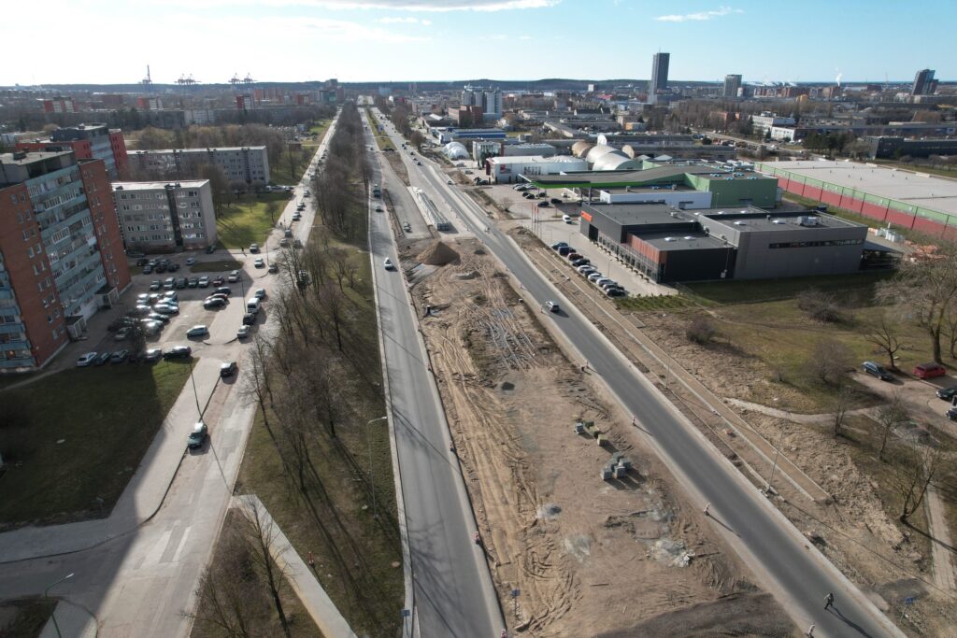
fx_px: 585
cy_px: 319
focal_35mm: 22
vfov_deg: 57.2
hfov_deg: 78.6
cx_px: 478
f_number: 2.8
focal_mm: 8.38
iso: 100
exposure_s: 1/1500
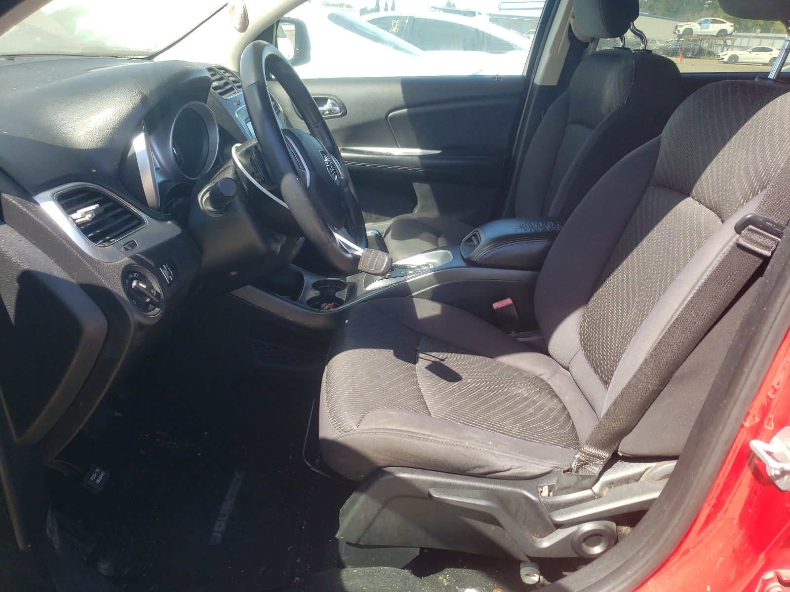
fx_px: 593
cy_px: 296
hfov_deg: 67.3
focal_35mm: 26
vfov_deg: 53.1
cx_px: 395
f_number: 1.5
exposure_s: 1/526
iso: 50
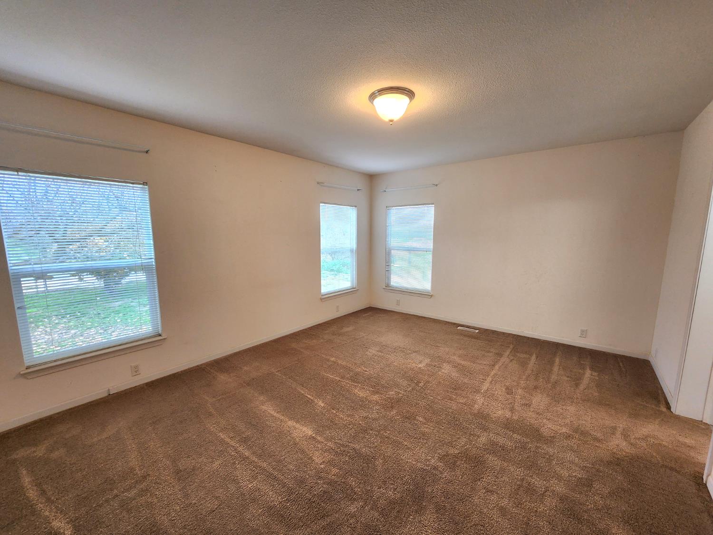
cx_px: 356
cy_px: 268
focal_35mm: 13
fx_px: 268
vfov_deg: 89.9
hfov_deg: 106.2
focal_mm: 2.2
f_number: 2.2
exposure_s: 1/60.2
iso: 160
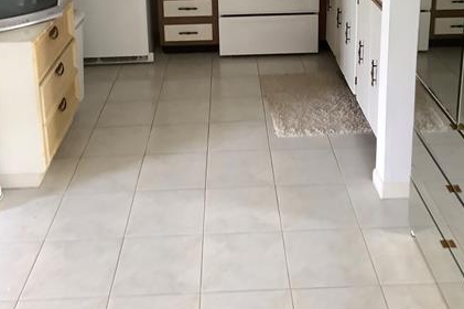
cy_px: -8
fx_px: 592
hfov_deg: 42.8
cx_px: 240
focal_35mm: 46
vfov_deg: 27.4
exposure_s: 1/60
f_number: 2.4
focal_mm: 3.3
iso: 200
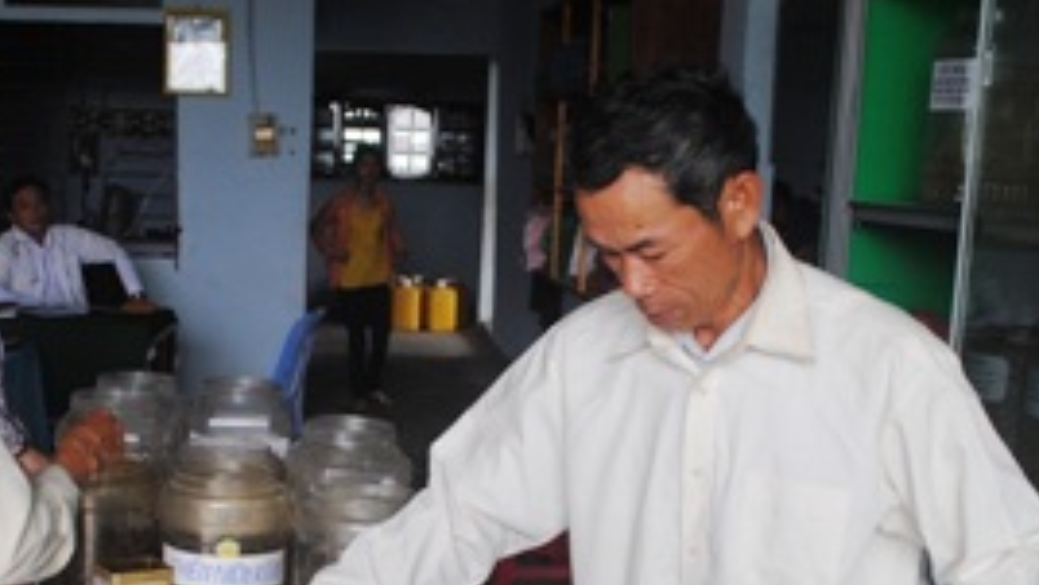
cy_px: 521
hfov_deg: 35.9
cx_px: 411
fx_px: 1599
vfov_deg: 20.4
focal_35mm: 58
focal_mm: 22
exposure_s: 1/125
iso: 200
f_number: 5.6
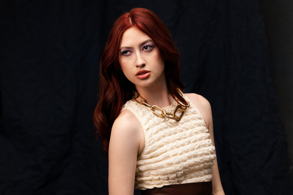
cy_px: 98
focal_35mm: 85
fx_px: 692
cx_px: 146
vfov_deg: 16.1
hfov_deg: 23.9
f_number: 4
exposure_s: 1/200
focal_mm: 85
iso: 400
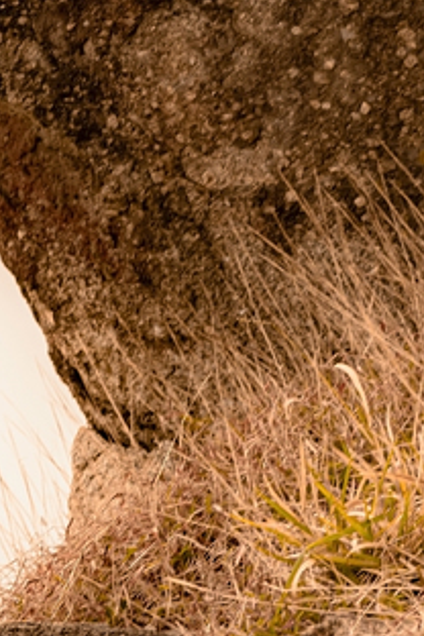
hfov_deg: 4.1
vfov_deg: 6.3
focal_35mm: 327
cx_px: -669
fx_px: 5777
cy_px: 280
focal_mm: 85
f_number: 6.3
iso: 250
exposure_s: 1/160
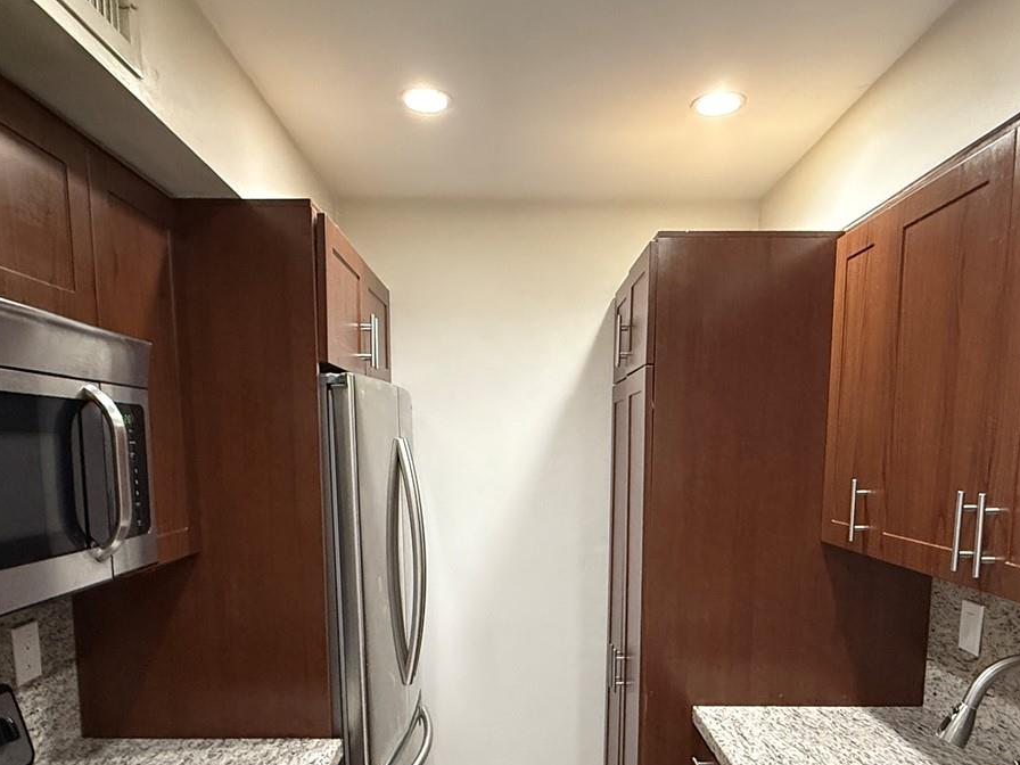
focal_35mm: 25
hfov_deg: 69.4
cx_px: 521
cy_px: 536
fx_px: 737
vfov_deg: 53.3
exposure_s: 1/60
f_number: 2.2
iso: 800
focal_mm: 2.22
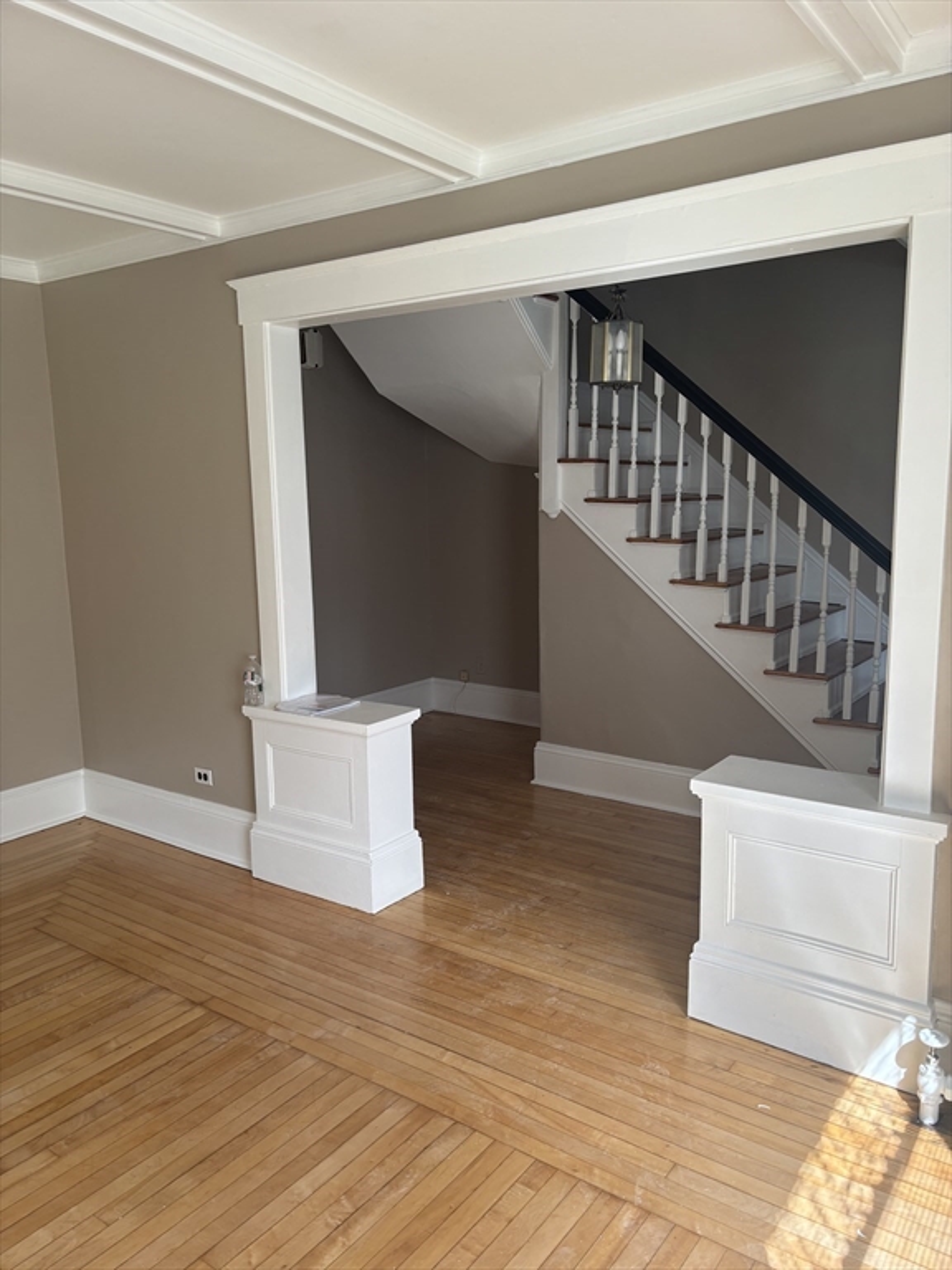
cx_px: 476
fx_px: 953
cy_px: 635
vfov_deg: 67.3
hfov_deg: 53.1
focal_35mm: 26
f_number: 1.6
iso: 64
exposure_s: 1/121
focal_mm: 5.96
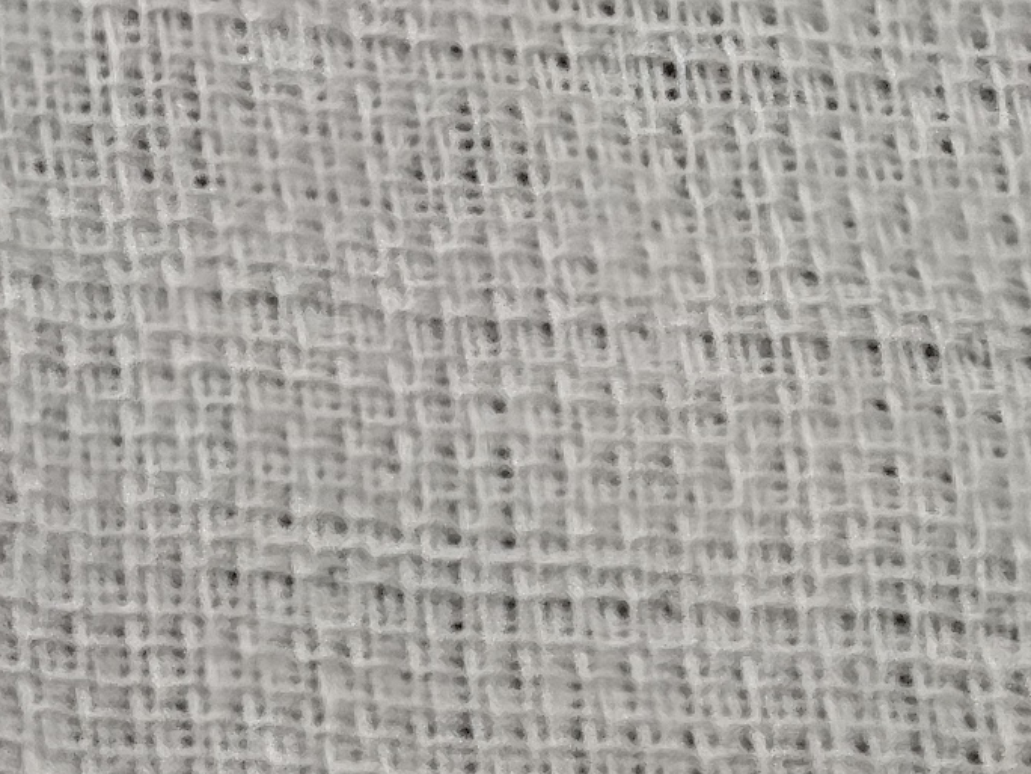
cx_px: -921
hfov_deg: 13.9
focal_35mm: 124
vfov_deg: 10.9
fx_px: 3693
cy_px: 1533
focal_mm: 2.78
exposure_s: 1/100
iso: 250
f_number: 2
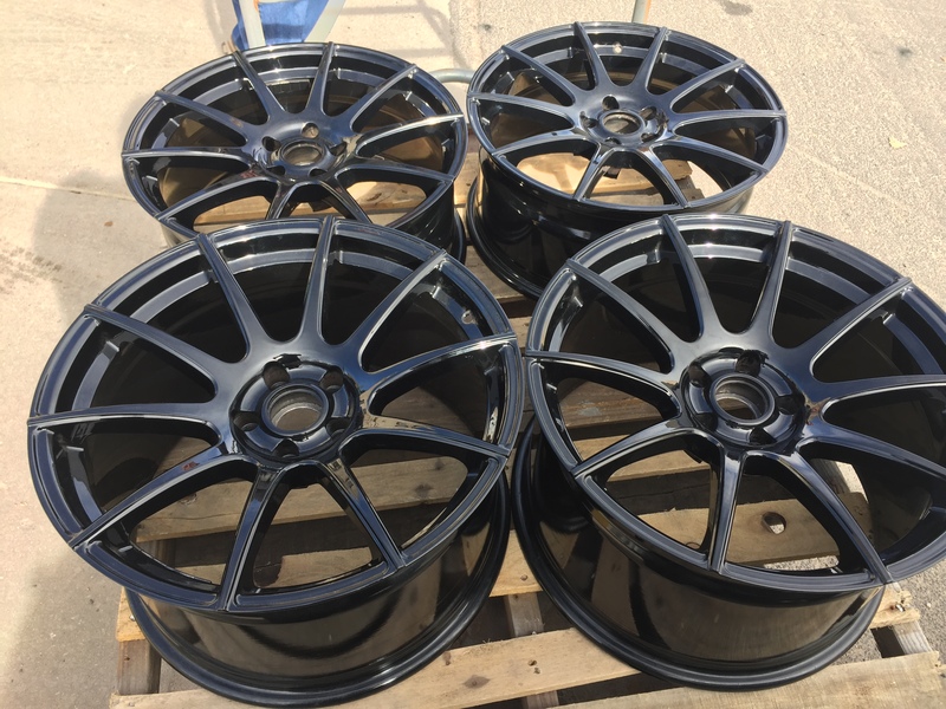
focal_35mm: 29
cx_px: 473
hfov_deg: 61.7
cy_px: 354
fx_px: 793
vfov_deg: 48.2
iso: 32
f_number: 2.2
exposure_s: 1/250
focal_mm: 4.15
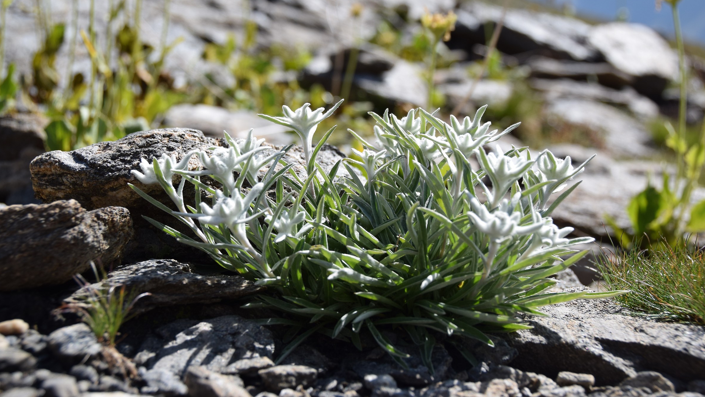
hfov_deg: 29.0
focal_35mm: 73
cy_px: 163
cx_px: 353
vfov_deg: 16.5
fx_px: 1365
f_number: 8
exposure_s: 1/640
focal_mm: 46
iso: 200
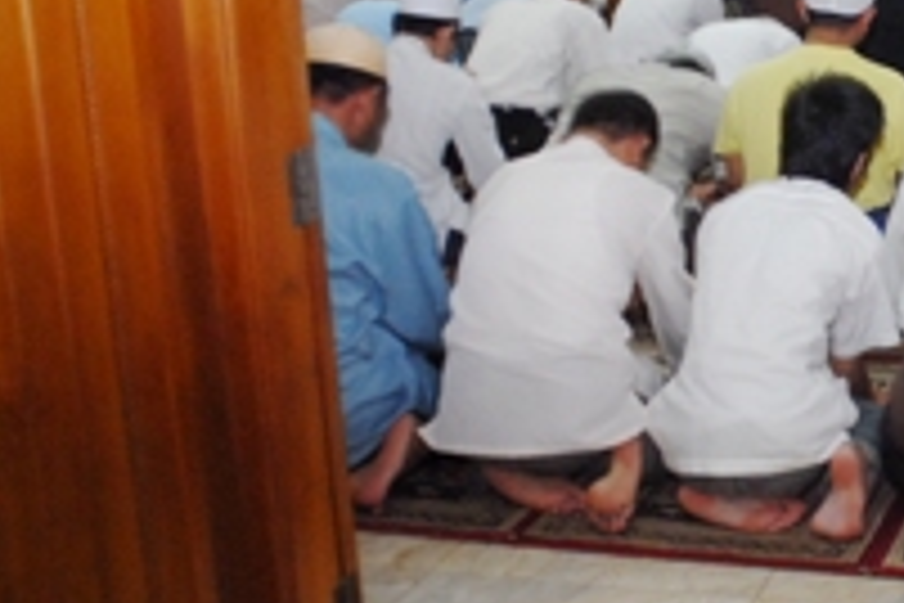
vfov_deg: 20.2
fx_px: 1682
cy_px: 180
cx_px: 1003
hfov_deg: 27.4
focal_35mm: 67
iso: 400
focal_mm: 20
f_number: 3.2
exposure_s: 1/25
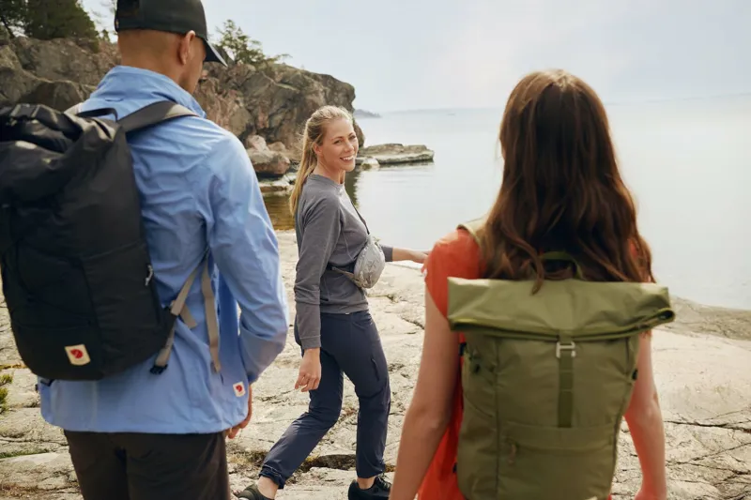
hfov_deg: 48.5
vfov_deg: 33.4
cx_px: 376
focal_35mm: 40
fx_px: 834
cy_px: 250
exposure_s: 1/1000
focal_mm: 40
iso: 100
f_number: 4.5
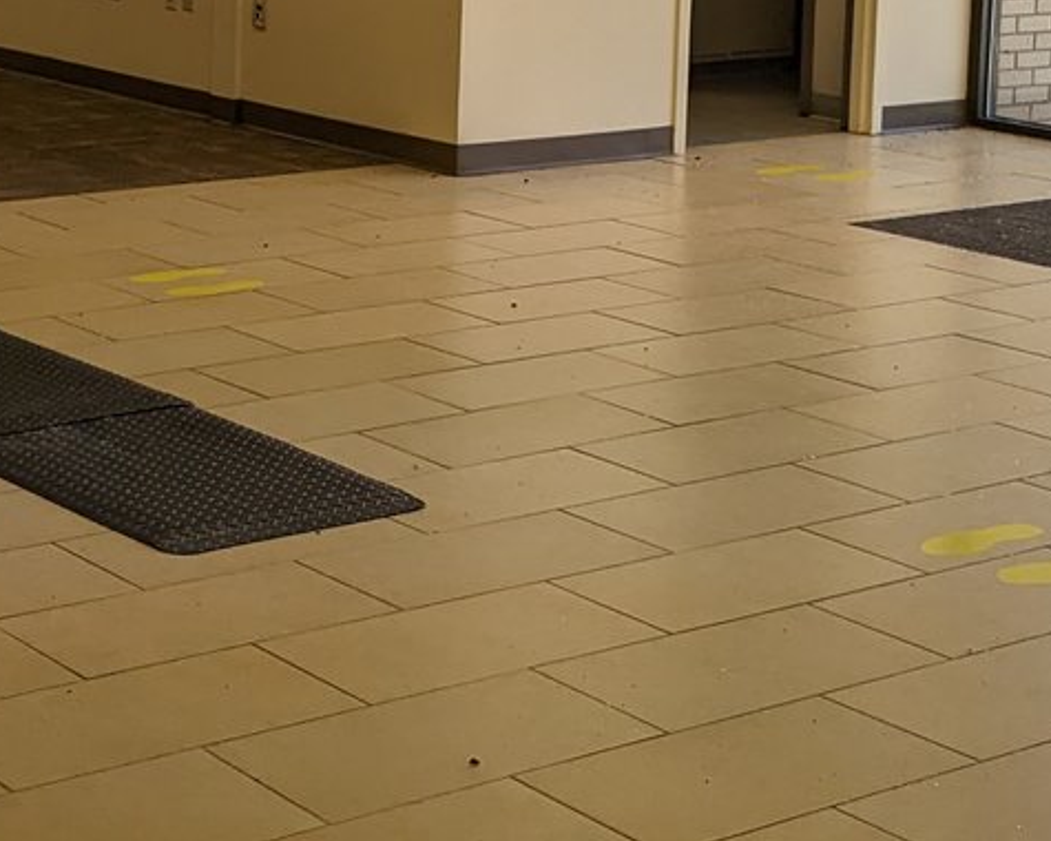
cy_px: 10
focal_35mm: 84
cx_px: 191
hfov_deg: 22.4
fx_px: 2613
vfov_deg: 17.9
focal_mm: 4.38
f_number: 1.73
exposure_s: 1/544
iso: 32
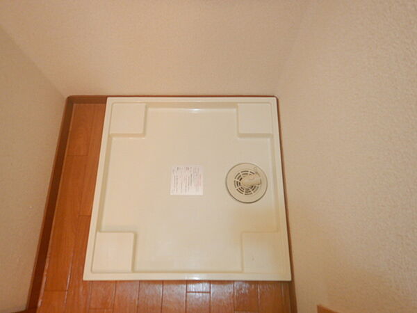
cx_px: 208
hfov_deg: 71.6
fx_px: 289
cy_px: 156
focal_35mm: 24
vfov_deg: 56.8
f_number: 2.8
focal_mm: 4.3
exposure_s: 1/30
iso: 320
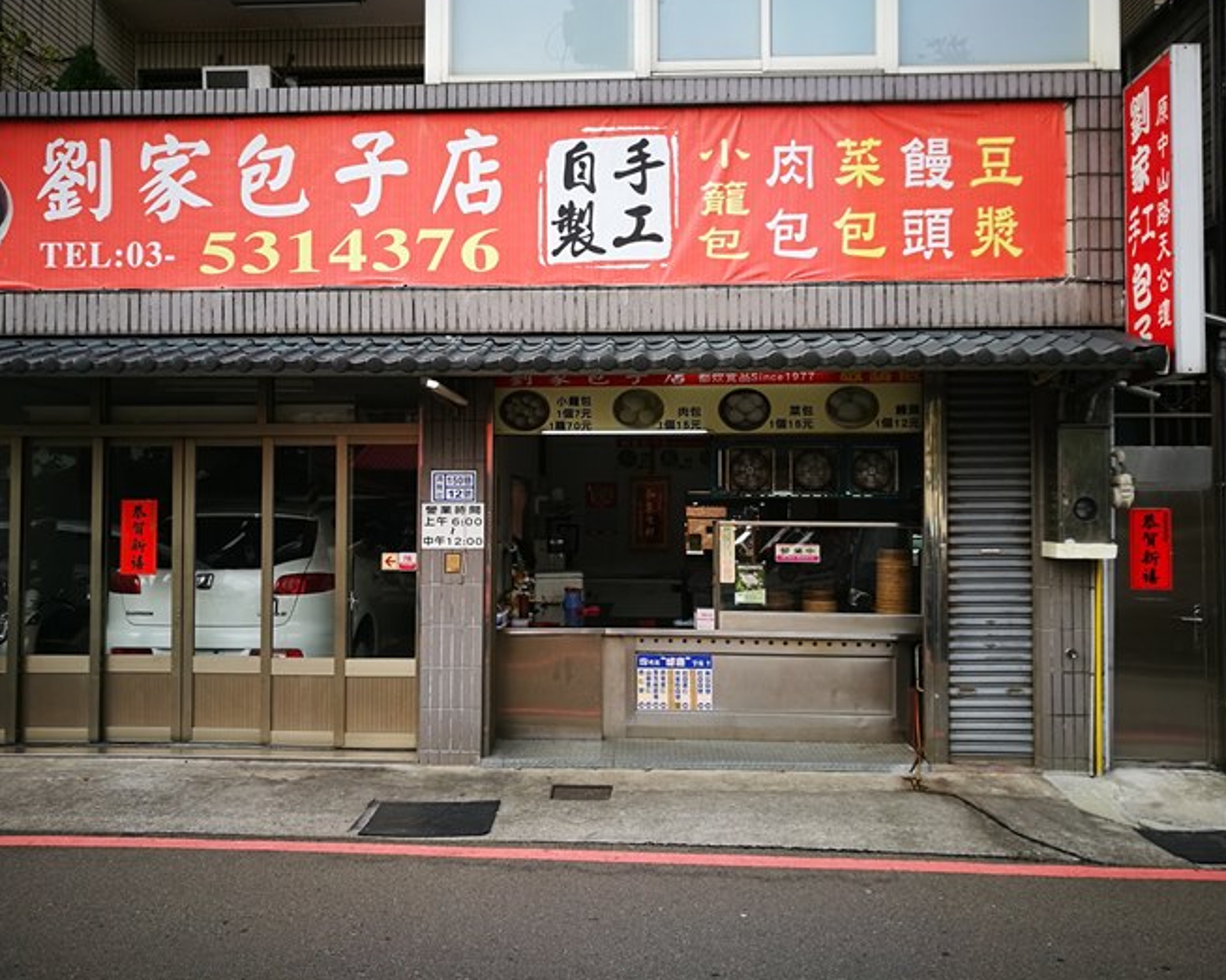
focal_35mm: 29
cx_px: 600
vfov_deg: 50.0
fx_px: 1052
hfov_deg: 60.4
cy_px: 480
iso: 50
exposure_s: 1/209
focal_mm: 4.5
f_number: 2.2
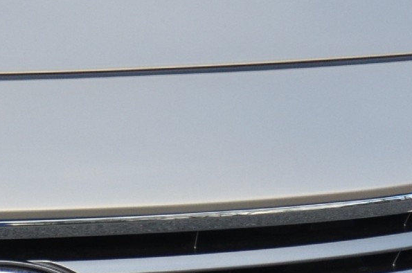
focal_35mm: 328
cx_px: -24
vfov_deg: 4.1
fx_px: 3746
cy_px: 450
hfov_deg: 6.3
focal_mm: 52
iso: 800
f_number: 4.8
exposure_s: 1/800
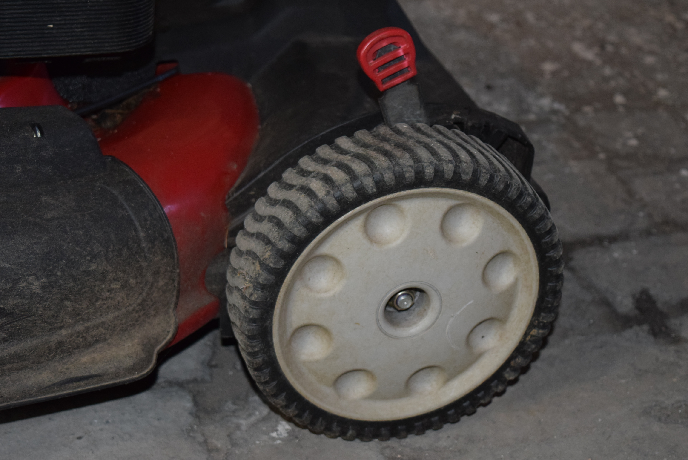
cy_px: 230
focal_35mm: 72
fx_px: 1377
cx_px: 344
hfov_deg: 28.1
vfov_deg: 19.0
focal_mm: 48
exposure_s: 1/60
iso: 1800
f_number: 5.3
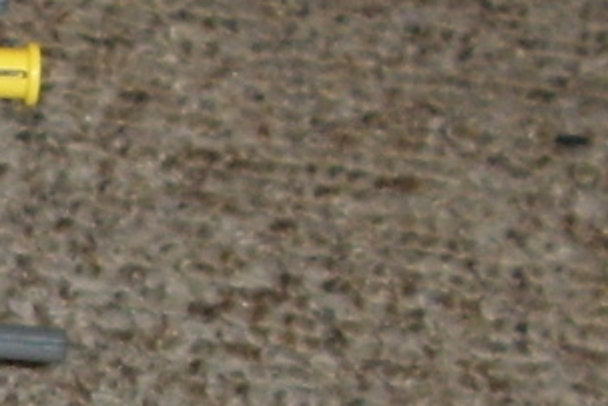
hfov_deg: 11.5
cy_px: 521
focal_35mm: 165
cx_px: -522
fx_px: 2786
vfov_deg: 8.2
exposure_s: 1/30
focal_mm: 5.8
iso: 141
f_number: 2.9
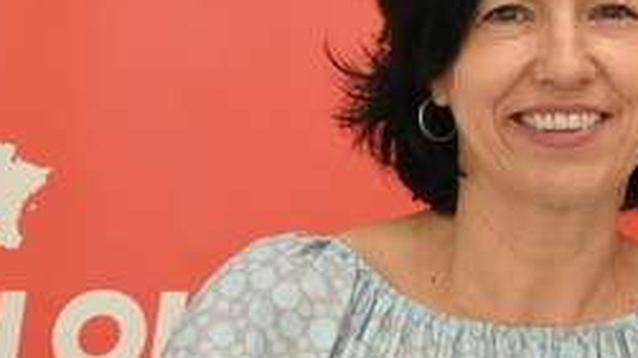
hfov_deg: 9.4
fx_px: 3839
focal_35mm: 227
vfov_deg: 5.3
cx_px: 806
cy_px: 338
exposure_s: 1/125
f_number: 4.5
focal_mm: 50
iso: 900
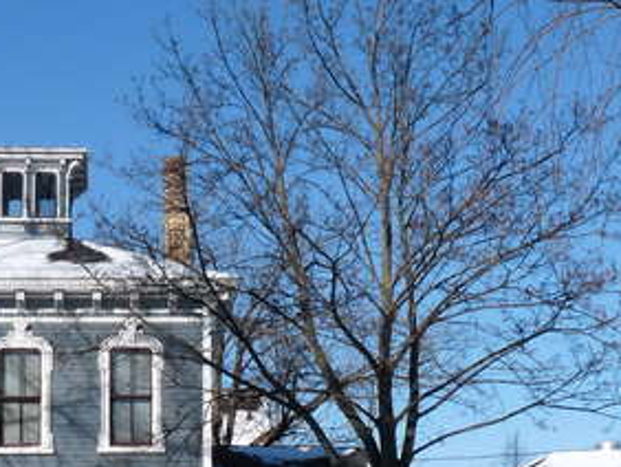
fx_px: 1526
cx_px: 218
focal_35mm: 85
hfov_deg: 22.9
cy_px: 432
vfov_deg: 17.1
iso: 100
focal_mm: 5.4
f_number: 6.3
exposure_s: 1/500
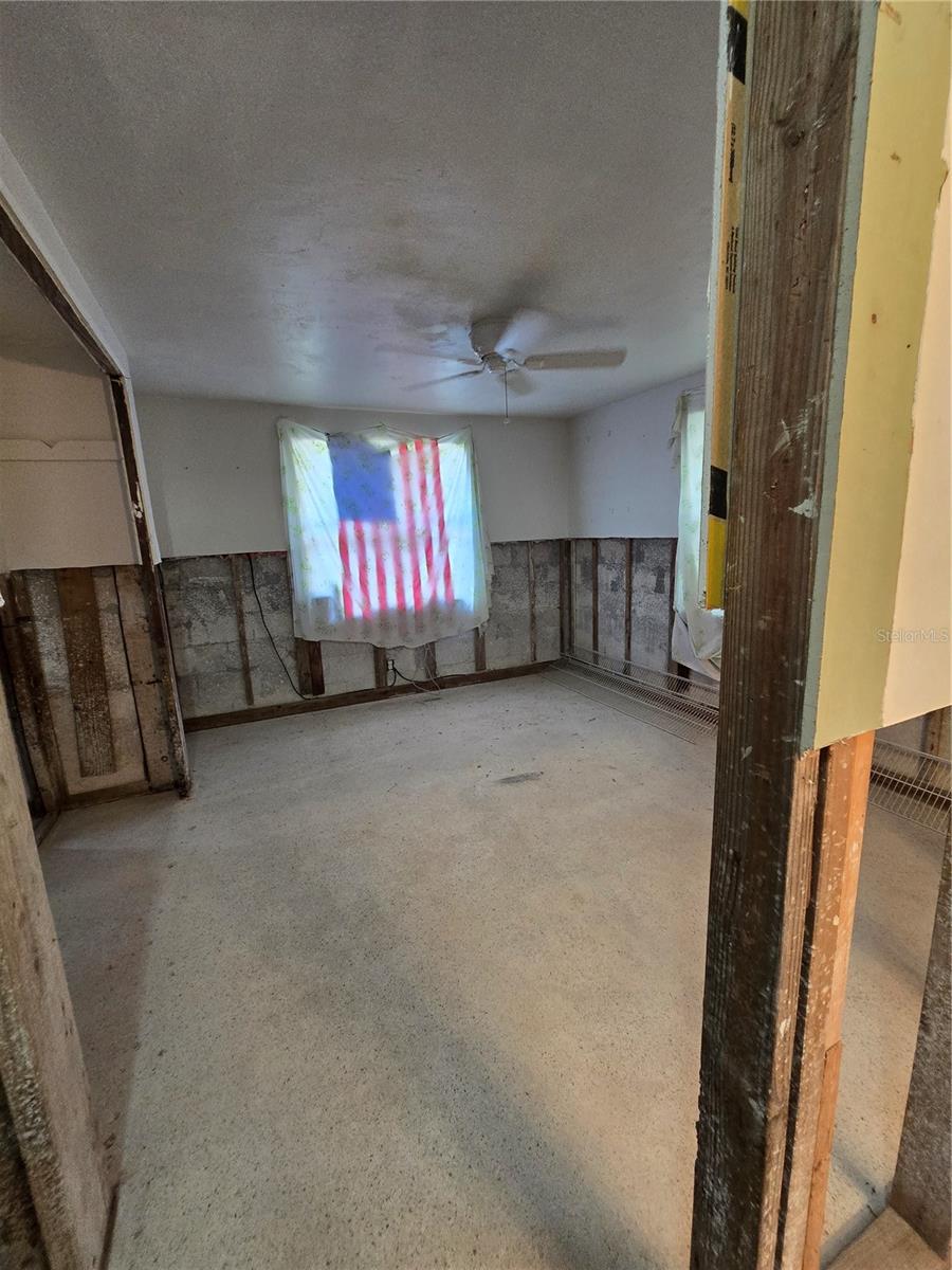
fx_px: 477
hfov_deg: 89.9
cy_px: 635
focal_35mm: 13
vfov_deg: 106.2
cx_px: 476
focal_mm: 2.2
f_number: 2.2
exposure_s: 1/60
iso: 400
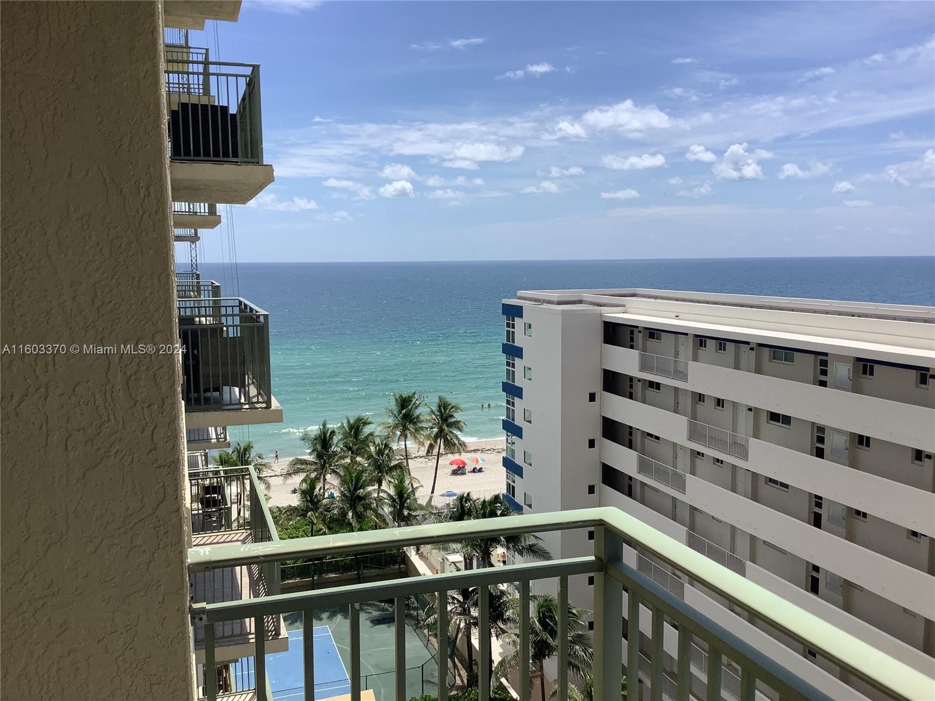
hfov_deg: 58.4
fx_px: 837
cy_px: 350
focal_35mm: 31
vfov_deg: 45.4
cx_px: 468
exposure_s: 1/2203
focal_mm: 3.3
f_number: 2.4
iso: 25
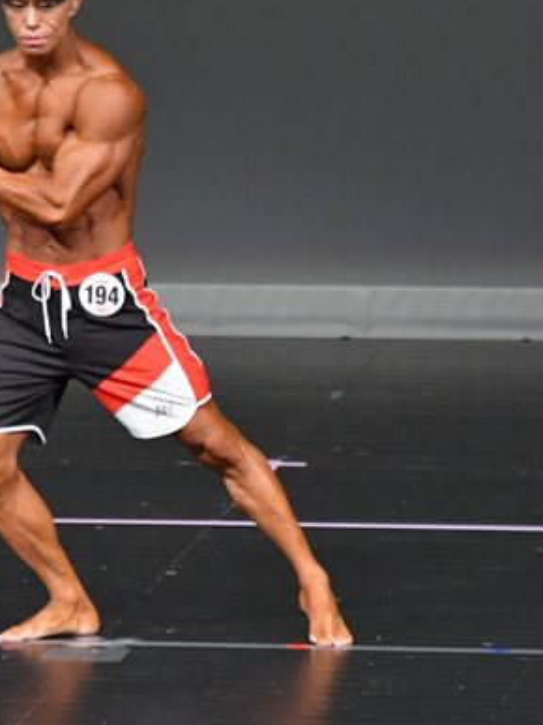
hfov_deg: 2.4
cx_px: 128
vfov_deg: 3.3
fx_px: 12703
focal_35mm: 607
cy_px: 264
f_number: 5.6
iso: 4000
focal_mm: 210
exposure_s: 1/400
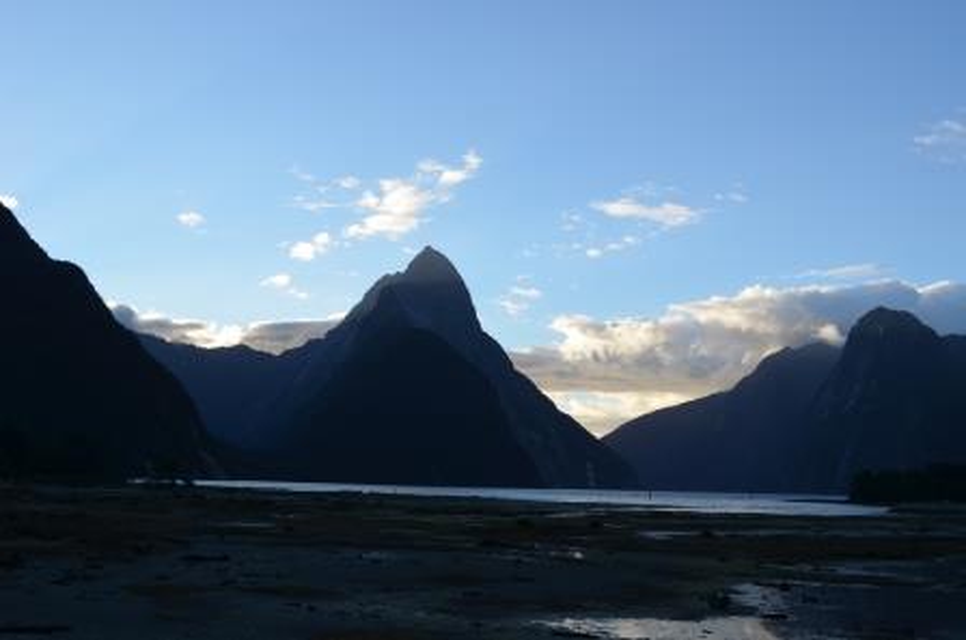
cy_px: 320
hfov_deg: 53.2
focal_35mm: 36
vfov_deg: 36.7
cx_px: 483
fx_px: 964
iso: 180
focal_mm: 24
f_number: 8
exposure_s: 1/250
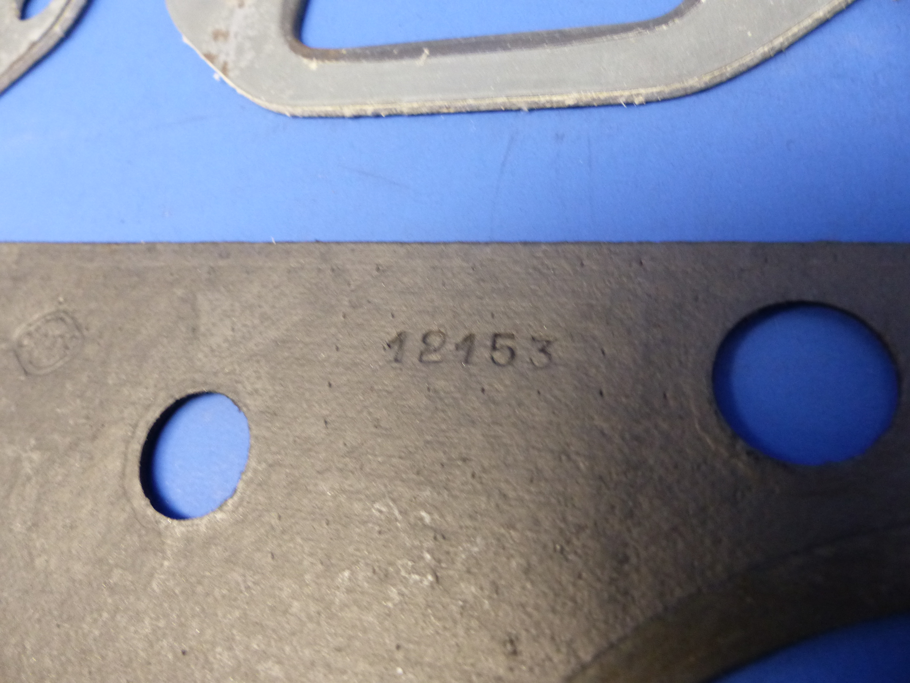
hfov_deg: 69.4
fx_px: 657
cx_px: 455
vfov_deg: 54.9
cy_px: 342
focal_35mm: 25
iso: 400
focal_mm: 4.5
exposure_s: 1/60
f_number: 2.8
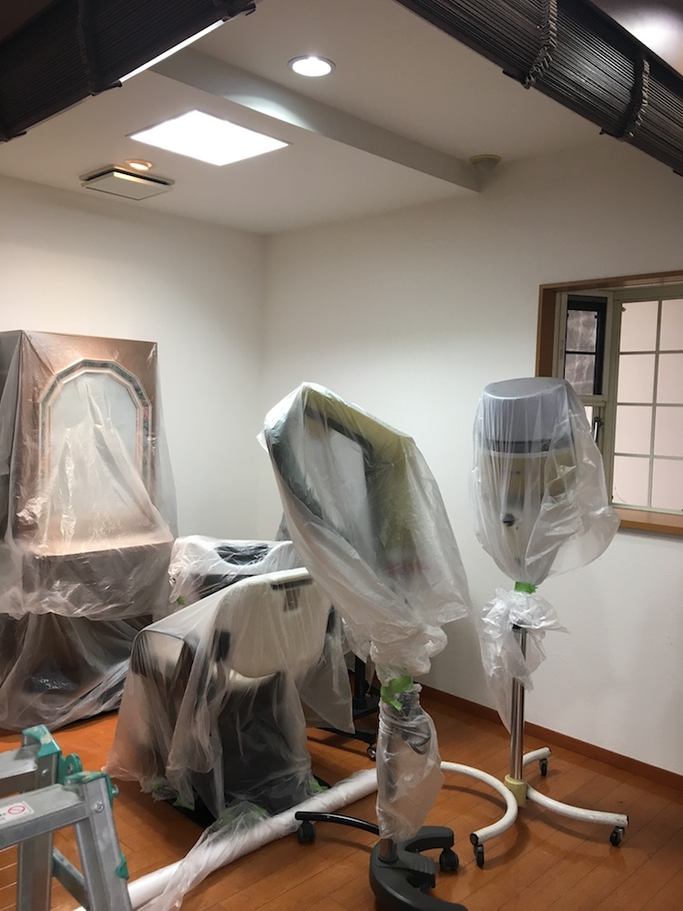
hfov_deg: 48.2
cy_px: 456
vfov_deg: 61.7
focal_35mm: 29
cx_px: 342
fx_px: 763
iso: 40
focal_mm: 4.15
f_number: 2.2
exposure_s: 1/30
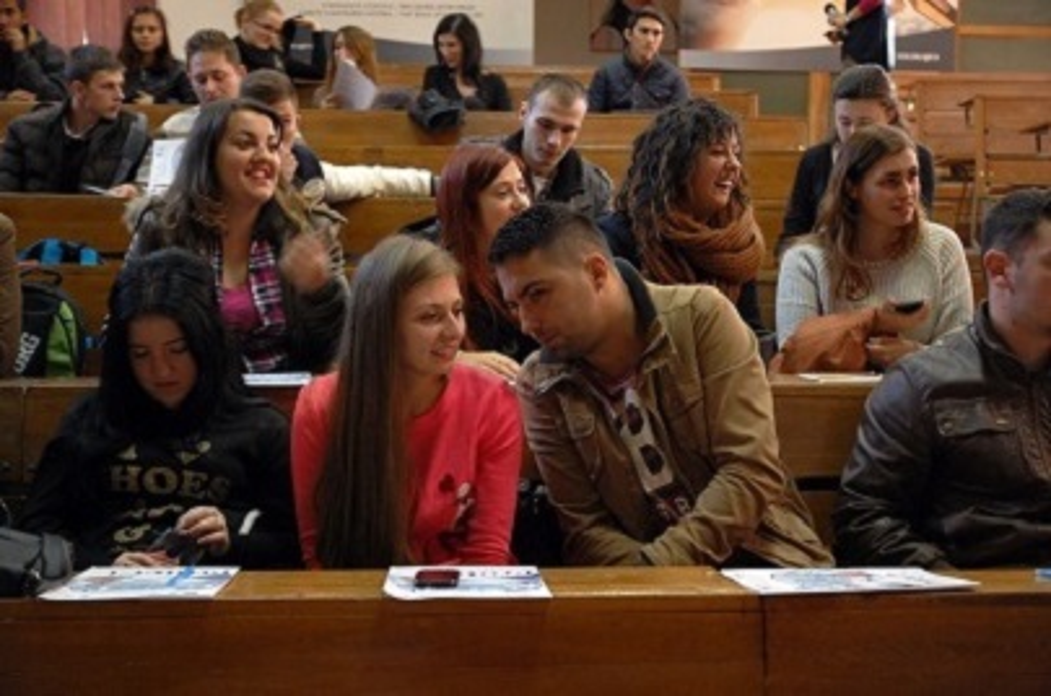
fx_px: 1398
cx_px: 526
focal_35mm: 48
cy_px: 348
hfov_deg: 41.2
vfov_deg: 27.9
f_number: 2.8
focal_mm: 32
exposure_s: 1/40
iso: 400
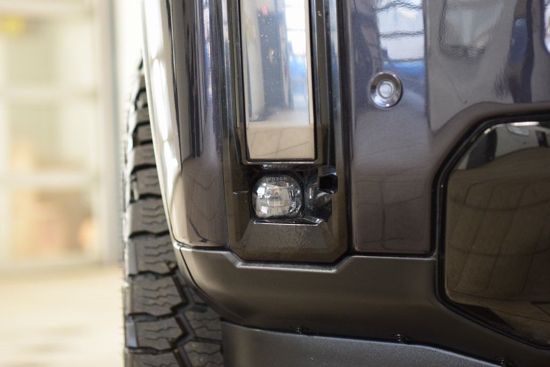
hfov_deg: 19.5
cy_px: 184
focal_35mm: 105
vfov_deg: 13.0
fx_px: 1604
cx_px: 275
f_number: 2.8
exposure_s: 1/60
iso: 1600
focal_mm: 70
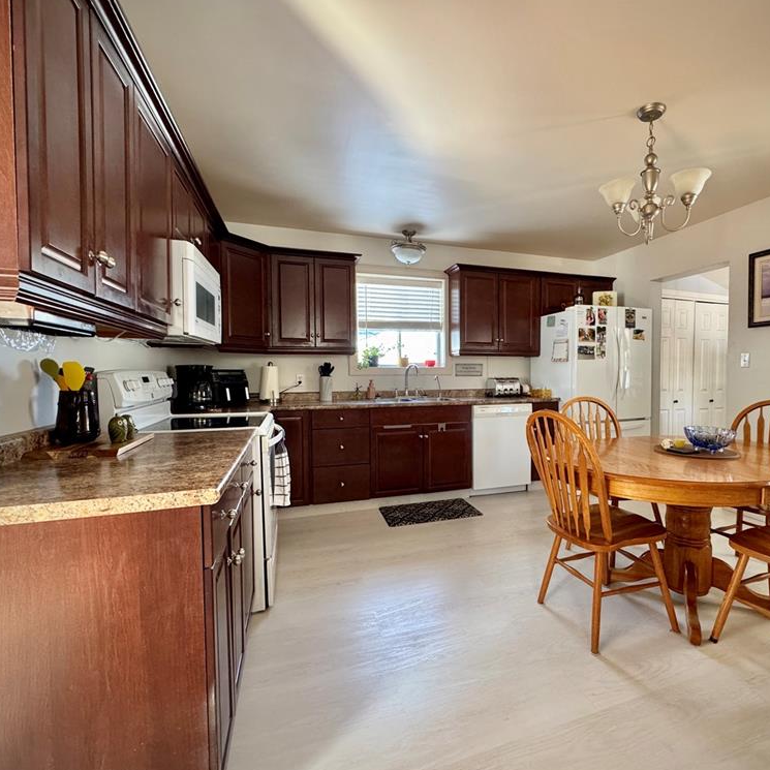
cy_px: 389
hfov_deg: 83.2
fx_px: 428
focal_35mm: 17
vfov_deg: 84.0
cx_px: 452
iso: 320
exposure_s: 1/99
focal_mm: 2.22
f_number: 2.2
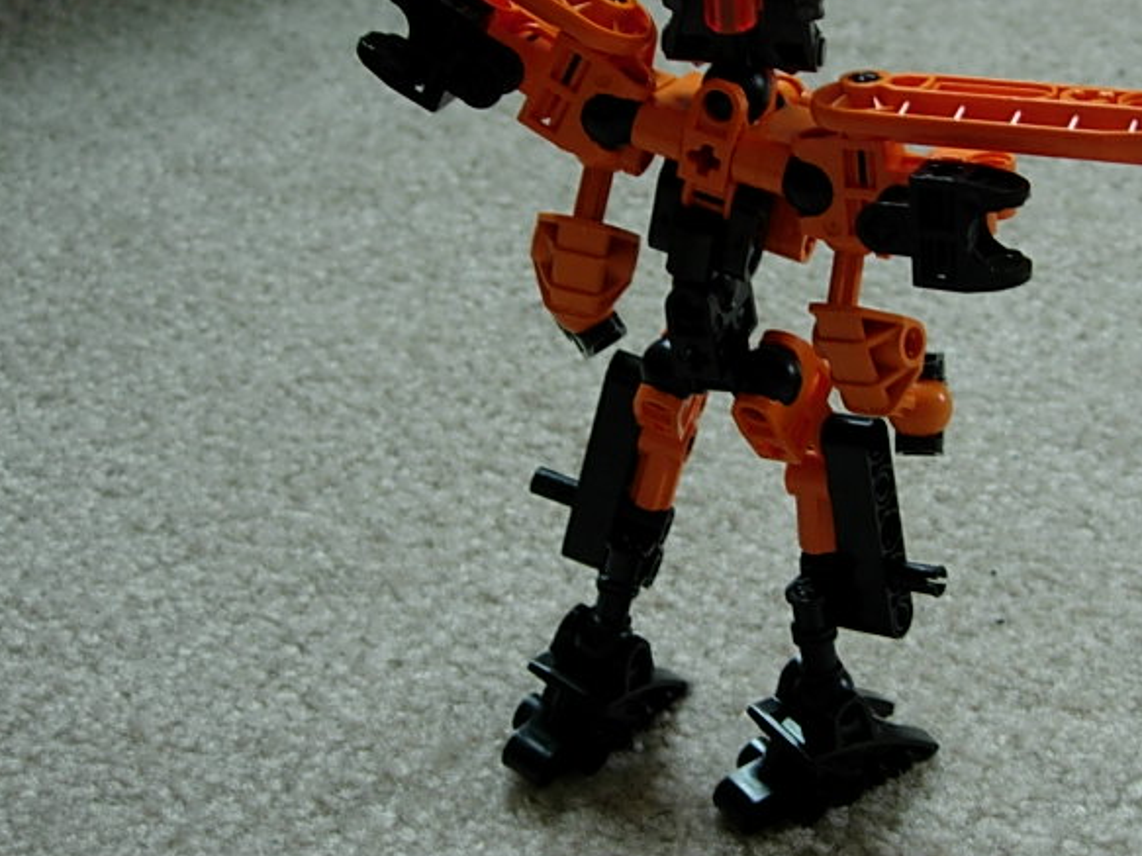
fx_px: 2375
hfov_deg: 26.9
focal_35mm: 72
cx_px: 738
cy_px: 423
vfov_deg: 20.4
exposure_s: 1/30.2
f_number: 2.9
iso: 64
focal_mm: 8.5
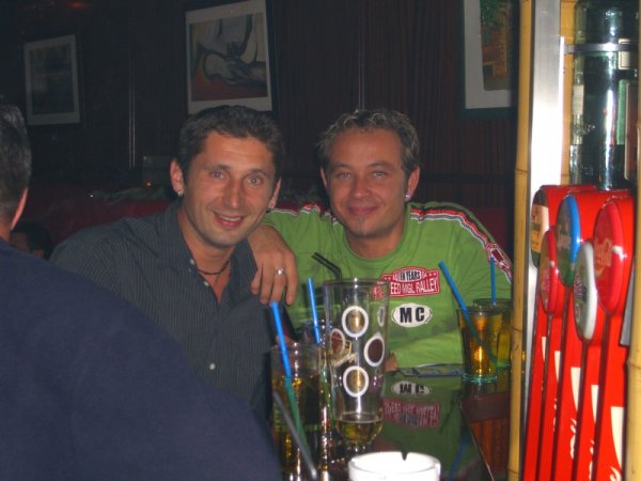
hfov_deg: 28.6
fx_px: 1259
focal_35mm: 68
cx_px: 320
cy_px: 240
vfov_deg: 21.6
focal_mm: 14.2
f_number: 4
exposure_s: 1/60
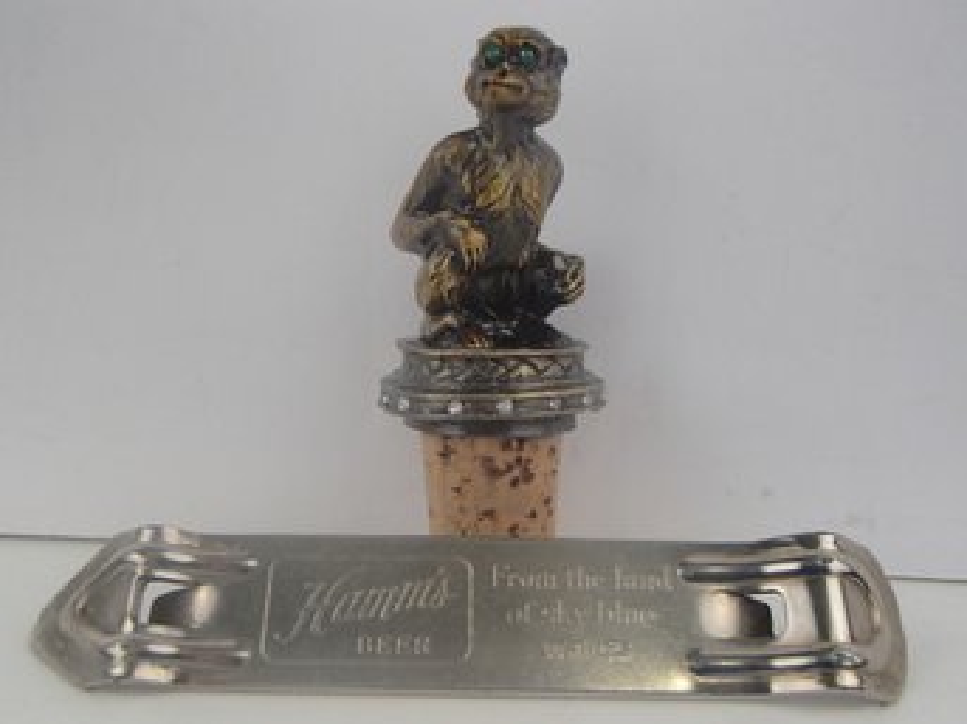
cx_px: 484
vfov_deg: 38.6
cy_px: 362
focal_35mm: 37
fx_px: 1033
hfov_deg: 50.2
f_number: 4.7
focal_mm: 6.64
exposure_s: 1/160
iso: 160
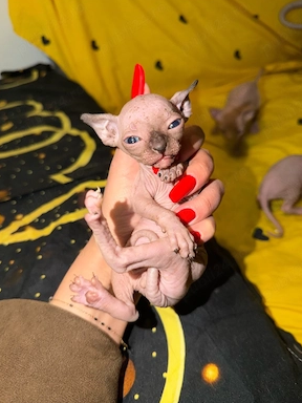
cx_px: 153
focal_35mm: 25
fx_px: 291
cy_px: 205
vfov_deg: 69.4
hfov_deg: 54.9
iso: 50
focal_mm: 6.76
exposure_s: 1/10
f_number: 1.78
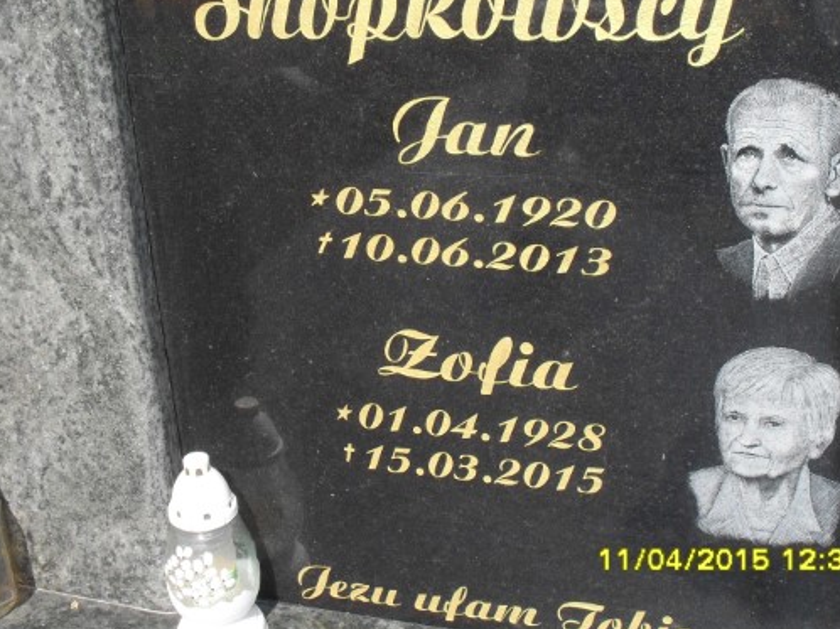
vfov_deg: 32.0
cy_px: 233
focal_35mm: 45
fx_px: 1091
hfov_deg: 42.1
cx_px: 425
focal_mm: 6.3
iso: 200
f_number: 8.4
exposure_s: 1/350
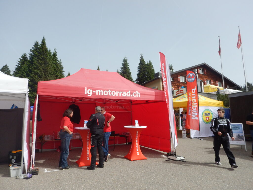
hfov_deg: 71.6
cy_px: 95
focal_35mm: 24
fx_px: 175
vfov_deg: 56.8
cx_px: 126
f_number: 4.1
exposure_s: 1/800
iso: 125
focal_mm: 4.3
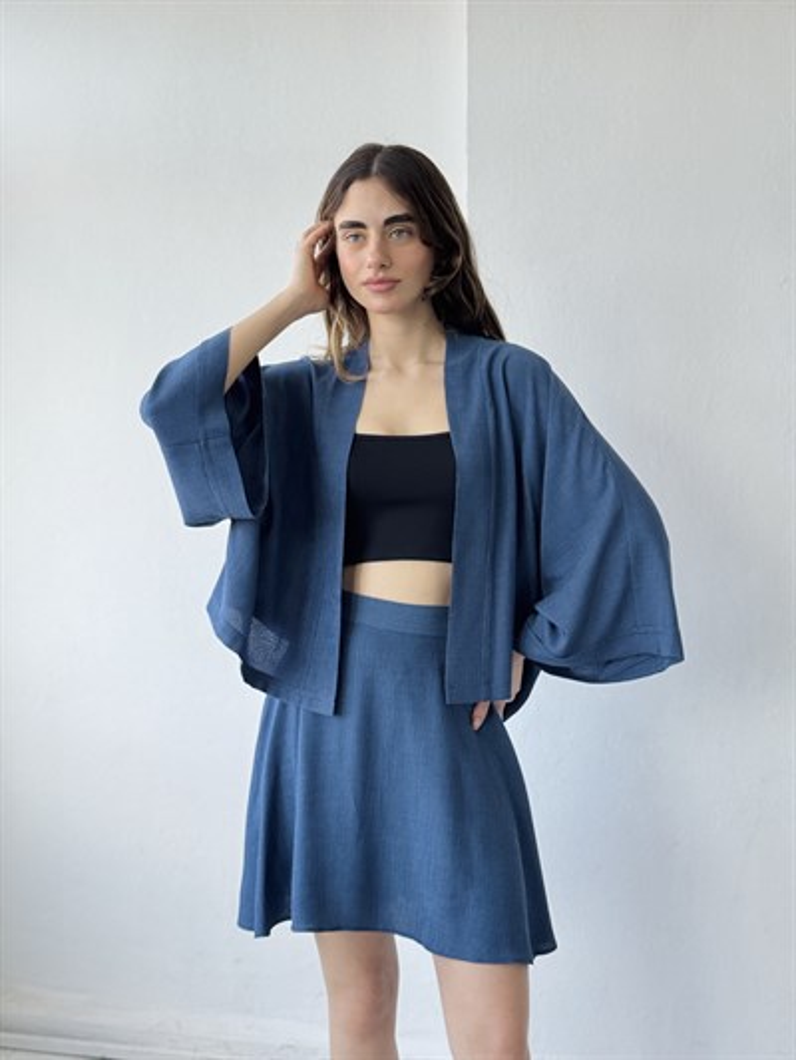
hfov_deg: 30.3
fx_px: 1471
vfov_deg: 39.6
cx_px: 398
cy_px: 530
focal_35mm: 48
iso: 64
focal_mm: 6.76
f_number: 1.78
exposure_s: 1/247
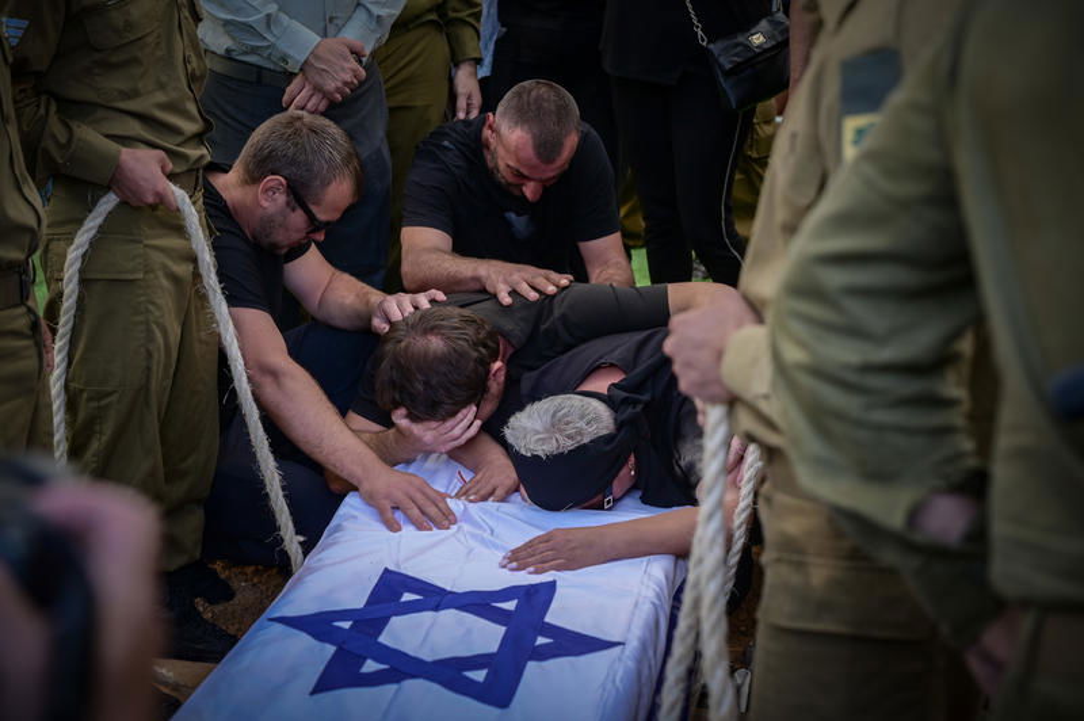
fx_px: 1865
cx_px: 542
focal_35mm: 62
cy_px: 360
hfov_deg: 32.4
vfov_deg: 21.9
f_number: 4
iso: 500
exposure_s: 1/320
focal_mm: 62
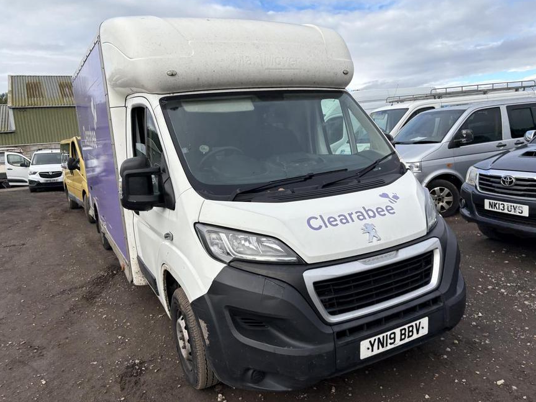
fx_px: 418
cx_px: 265
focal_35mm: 27
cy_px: 201
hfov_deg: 65.3
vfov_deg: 51.3
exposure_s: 1/2283
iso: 50
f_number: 1.6
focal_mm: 5.96
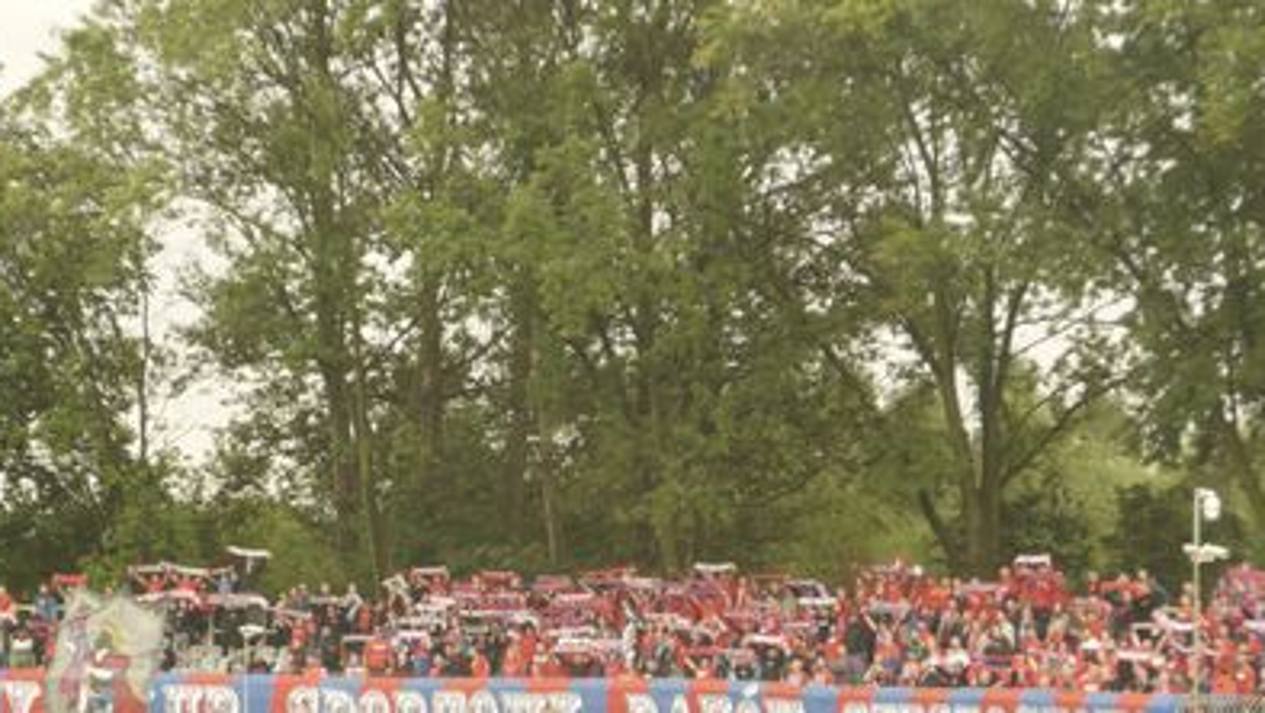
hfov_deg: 17.0
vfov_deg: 9.6
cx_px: 514
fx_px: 4228
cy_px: 609
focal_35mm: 126
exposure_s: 1/80
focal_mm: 17
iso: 125
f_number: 4.5
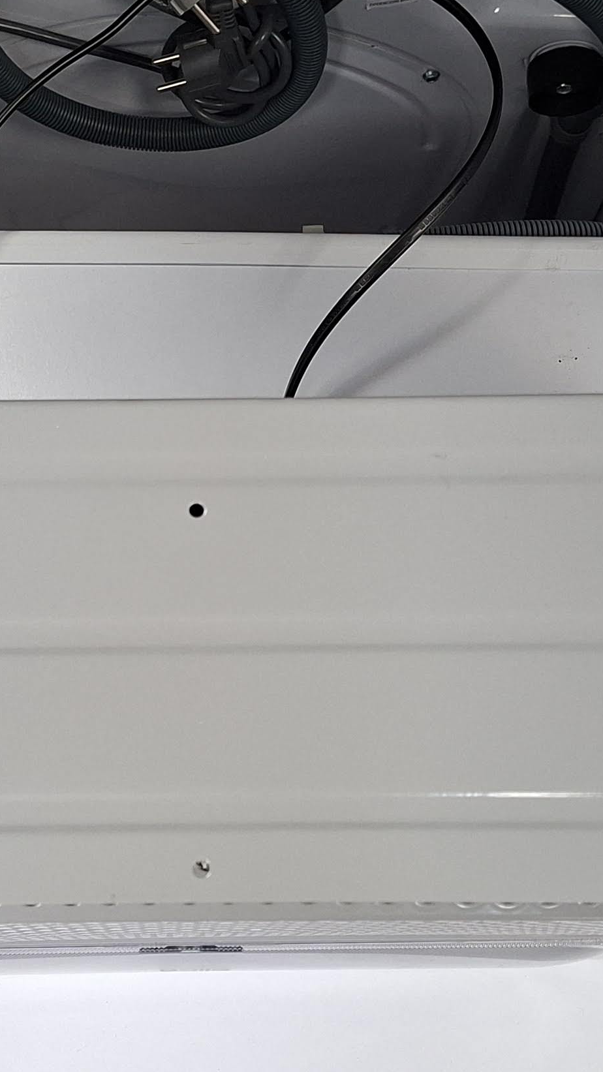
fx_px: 1734
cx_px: 174
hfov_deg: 19.6
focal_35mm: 61
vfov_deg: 34.3
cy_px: 481
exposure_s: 1/50
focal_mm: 5.54
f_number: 1.8
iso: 200
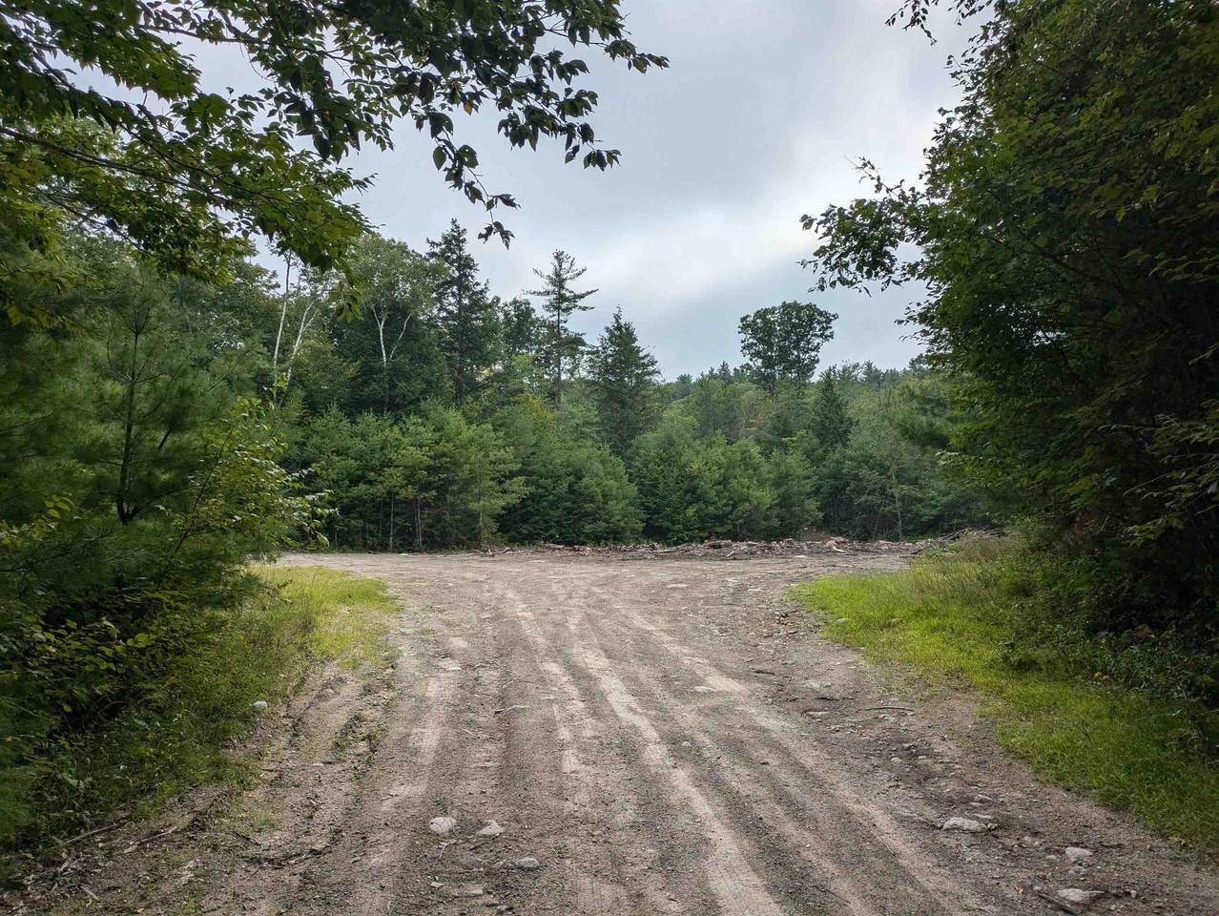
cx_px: 610
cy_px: 458
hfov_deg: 69.4
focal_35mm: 25
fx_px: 881
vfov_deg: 54.9
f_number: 1.89
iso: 46
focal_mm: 5.43
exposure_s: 1/3086
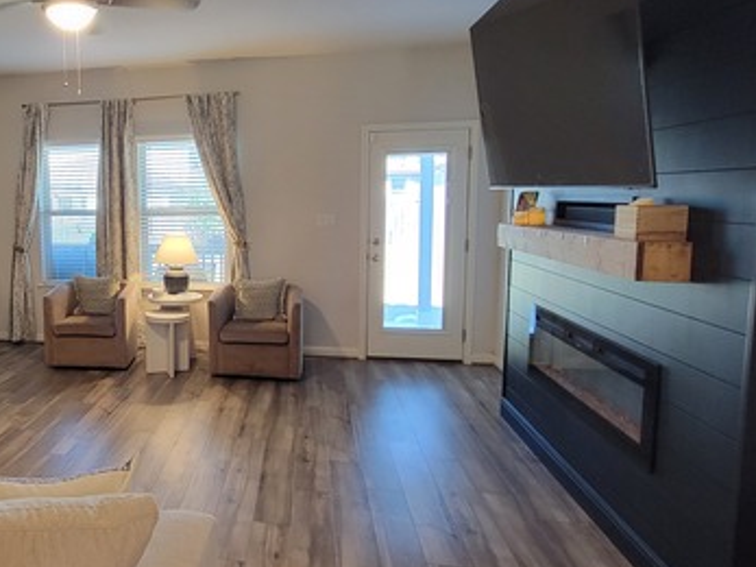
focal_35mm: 24
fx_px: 524
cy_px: 260
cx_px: 166
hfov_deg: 65.9
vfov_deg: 56.7
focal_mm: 2.2
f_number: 2.2
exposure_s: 1/60
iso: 320
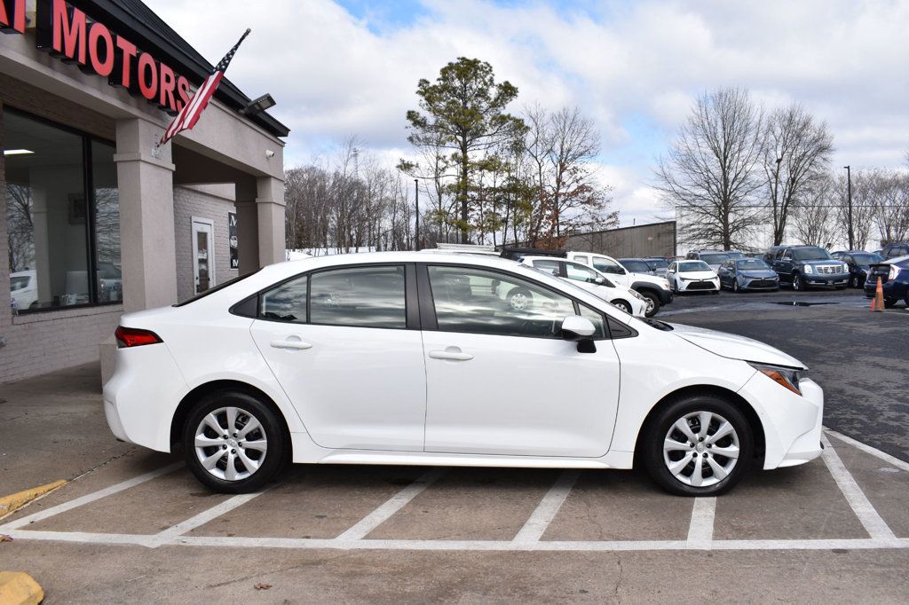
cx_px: 454
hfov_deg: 61.9
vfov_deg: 43.6
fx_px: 757
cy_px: 302
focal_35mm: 30
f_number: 8
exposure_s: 1/500
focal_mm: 20
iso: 200
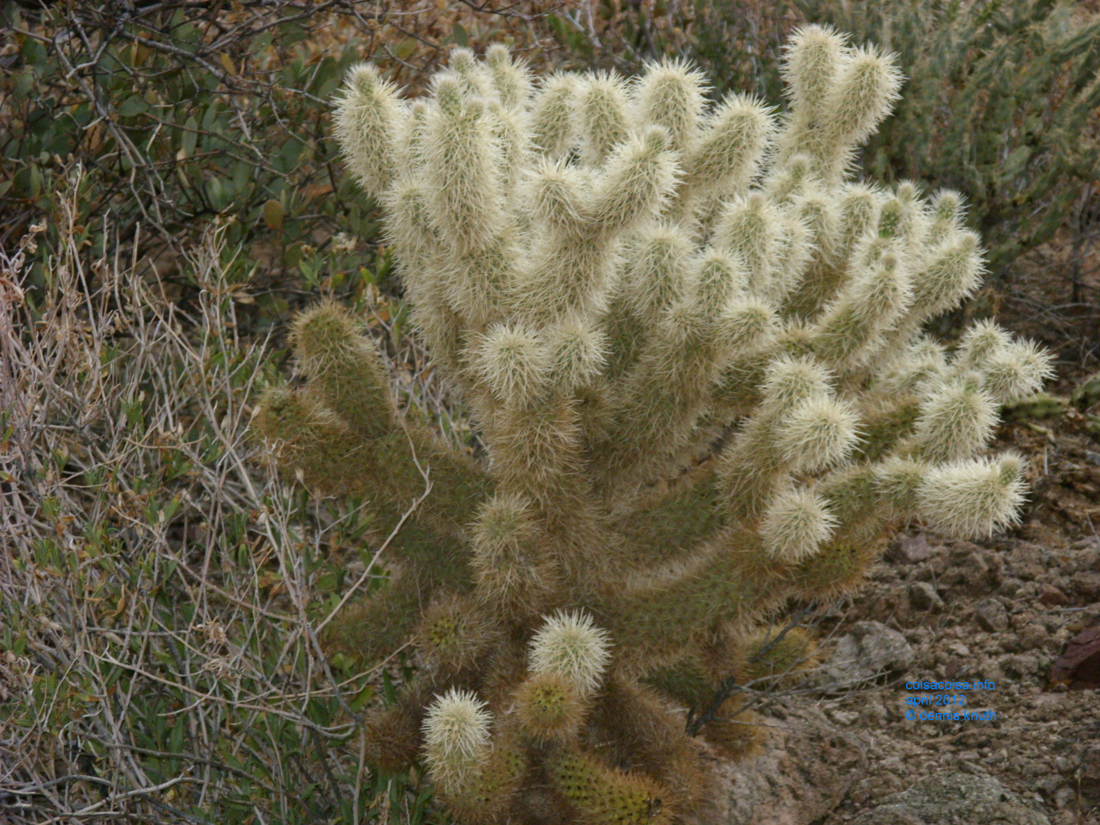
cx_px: 548
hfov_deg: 15.3
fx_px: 4099
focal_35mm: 129
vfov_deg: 11.5
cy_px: 410
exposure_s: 1/148
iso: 300
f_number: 3.9
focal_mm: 21.3
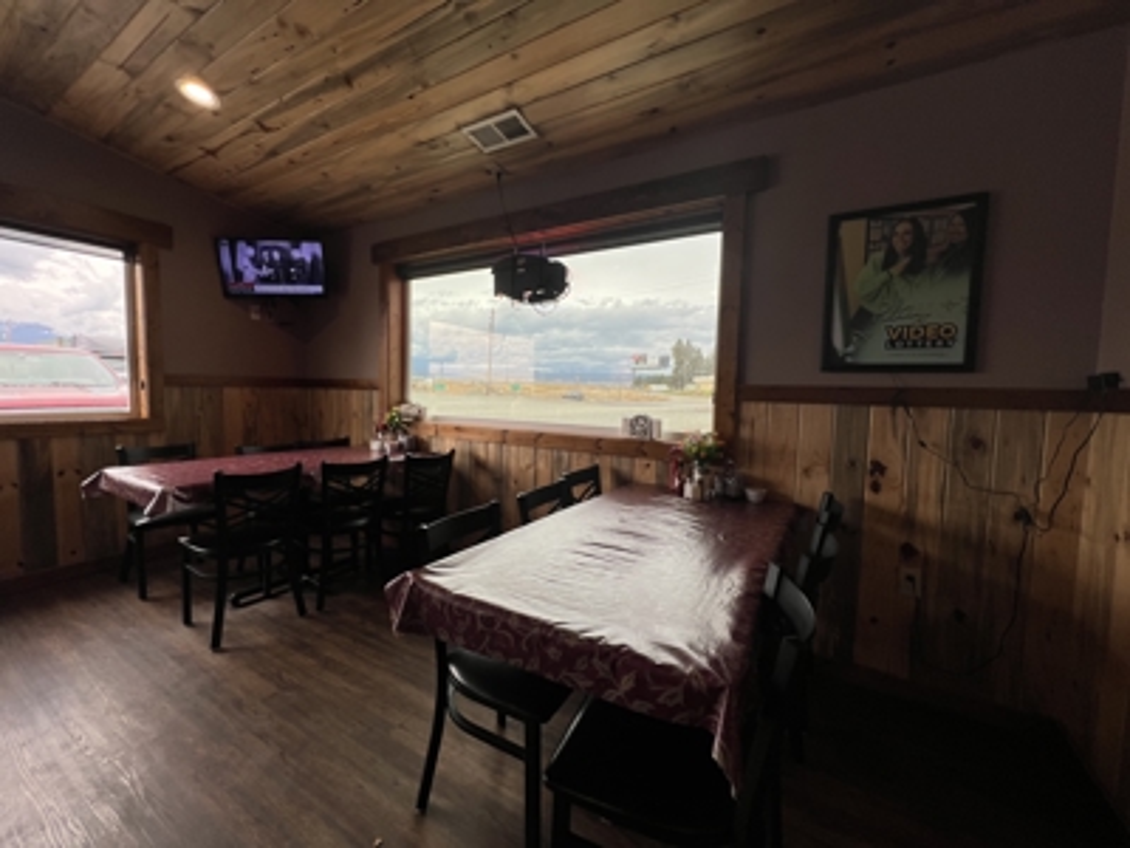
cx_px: 565
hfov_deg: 106.2
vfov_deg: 89.9
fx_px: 424
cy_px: 424
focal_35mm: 13
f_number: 1.8
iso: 40
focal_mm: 1.57
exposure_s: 1/120
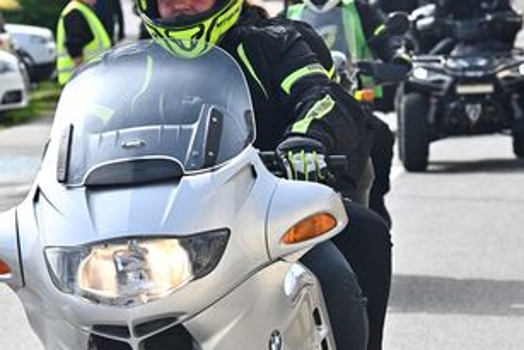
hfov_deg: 8.3
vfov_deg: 5.5
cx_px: 247
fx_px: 3626
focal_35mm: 249
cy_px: 142
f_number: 10
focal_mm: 170
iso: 1600
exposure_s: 1/2000
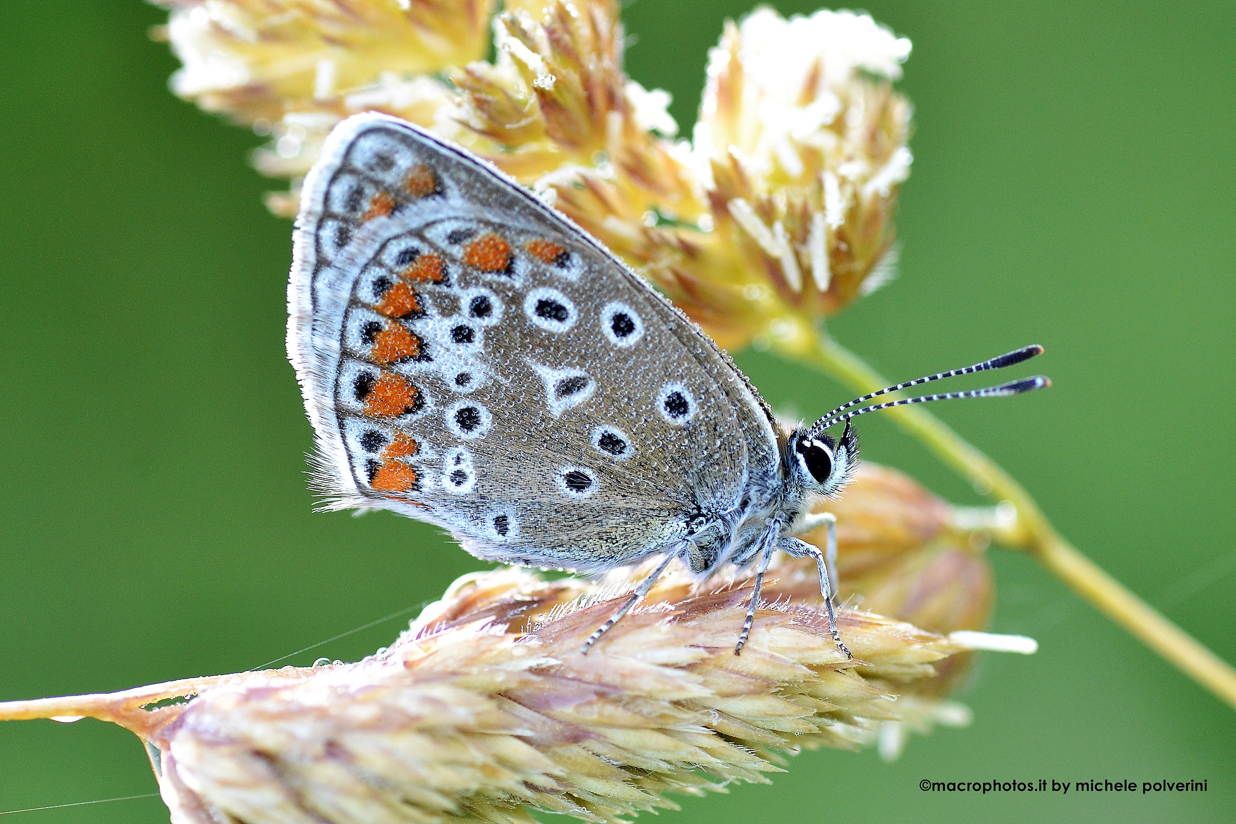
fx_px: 4635
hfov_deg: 15.2
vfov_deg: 10.2
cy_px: 412
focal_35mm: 135
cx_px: 618
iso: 900
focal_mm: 90
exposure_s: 1/125
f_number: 10
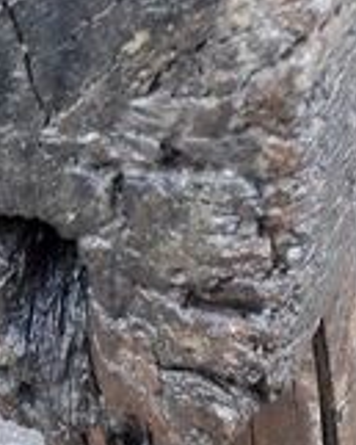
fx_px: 1289
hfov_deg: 15.2
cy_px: 193
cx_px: -69
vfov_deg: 19.5
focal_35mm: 98
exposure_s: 1/50
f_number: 1.9
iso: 100
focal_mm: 3.6
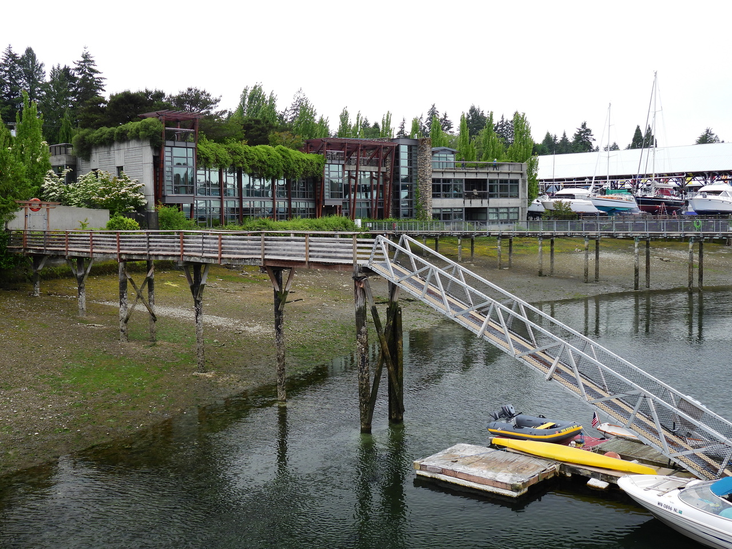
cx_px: 366
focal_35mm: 40
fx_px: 846
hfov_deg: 46.8
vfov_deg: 36.0
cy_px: 274
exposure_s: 1/125
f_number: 3.2
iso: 100
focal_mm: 7.1
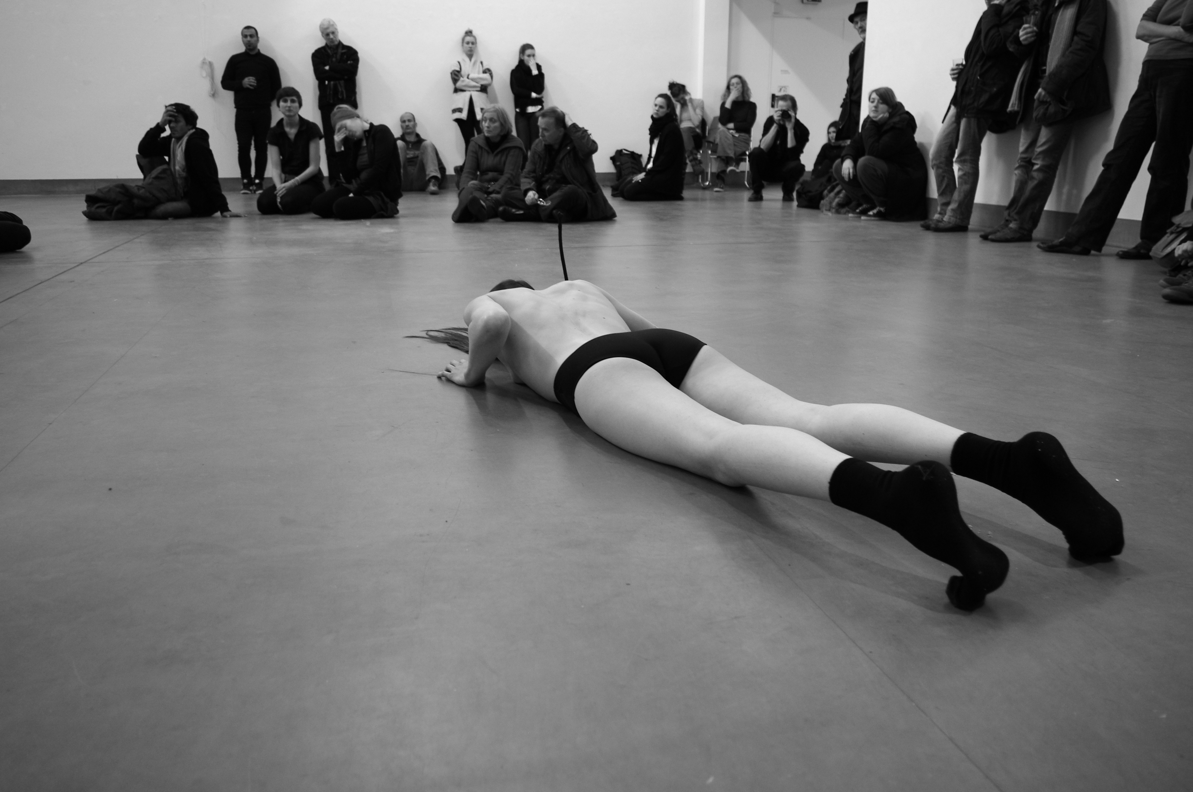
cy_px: 396
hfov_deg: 67.4
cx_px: 596
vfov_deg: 47.8
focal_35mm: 27
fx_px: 894
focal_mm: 18
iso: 400
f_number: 3.5
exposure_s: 1/10
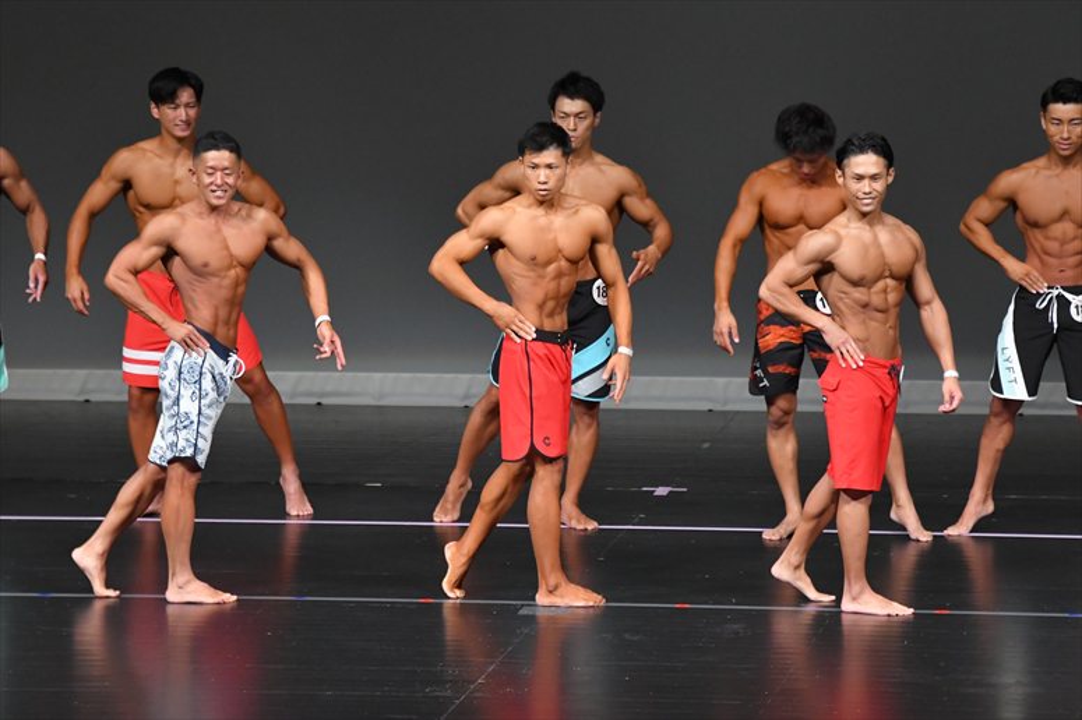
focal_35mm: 285
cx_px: 541
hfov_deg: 7.2
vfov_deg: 4.8
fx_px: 8562
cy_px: 360
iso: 4000
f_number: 5.6
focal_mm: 190
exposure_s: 1/400
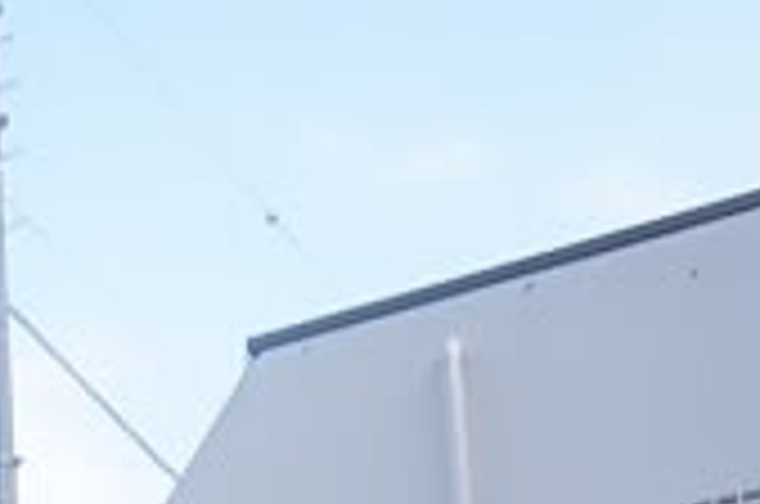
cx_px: -443
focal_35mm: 103
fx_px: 2170
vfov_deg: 11.7
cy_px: 1048
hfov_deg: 17.5
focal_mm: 16
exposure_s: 1/80
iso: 100
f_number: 6.3
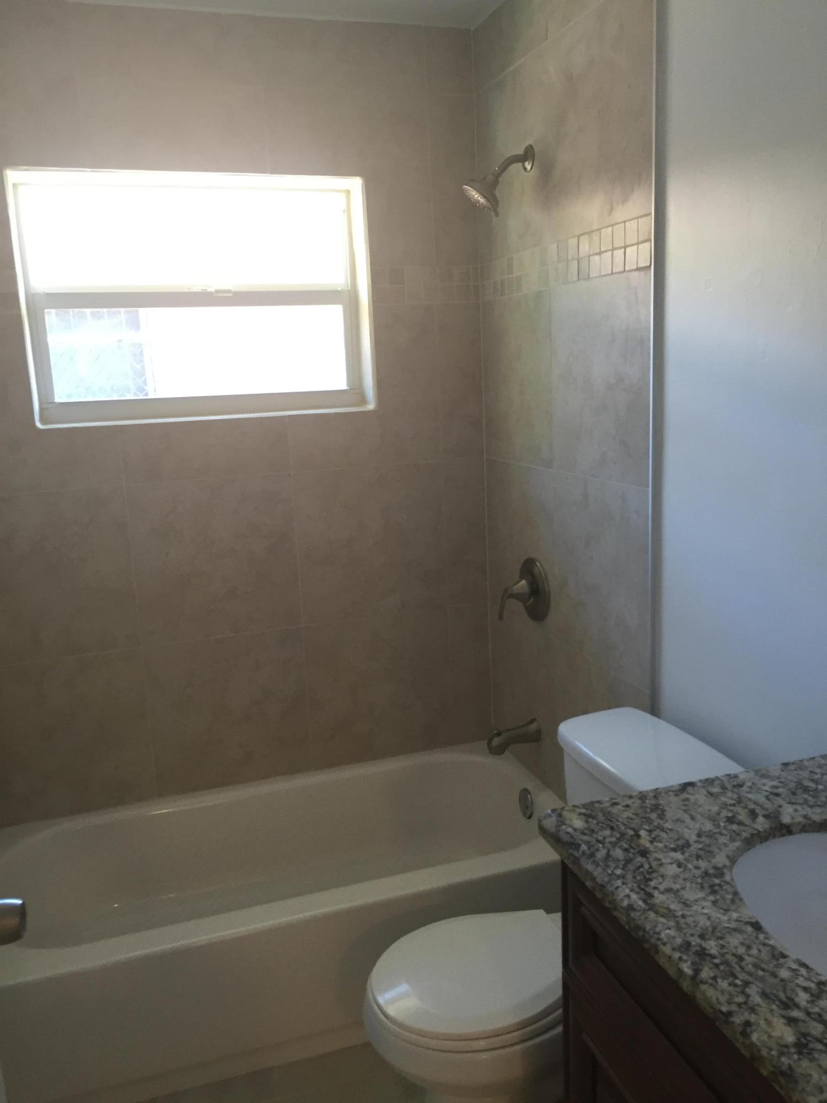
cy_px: 552
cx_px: 414
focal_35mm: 29
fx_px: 924
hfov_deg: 48.2
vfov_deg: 61.7
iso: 100
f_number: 2.2
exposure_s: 1/30
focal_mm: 4.15
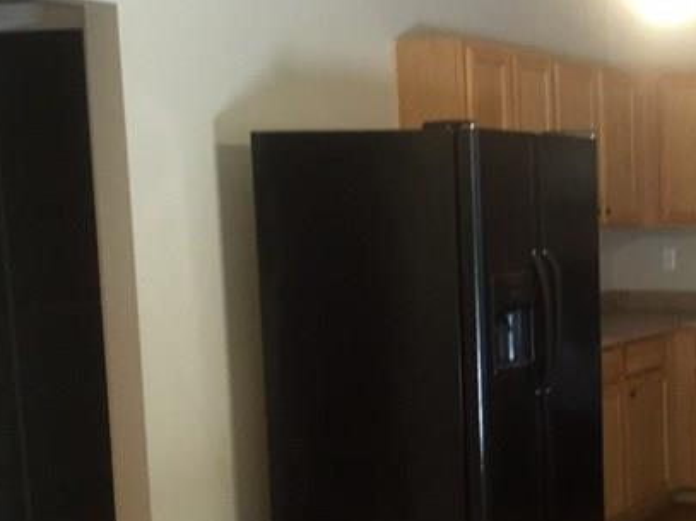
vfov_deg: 20.0
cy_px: 396
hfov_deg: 24.7
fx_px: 1467
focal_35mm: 73
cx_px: 782
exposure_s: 1/30
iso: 200
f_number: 2.2
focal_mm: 4.15
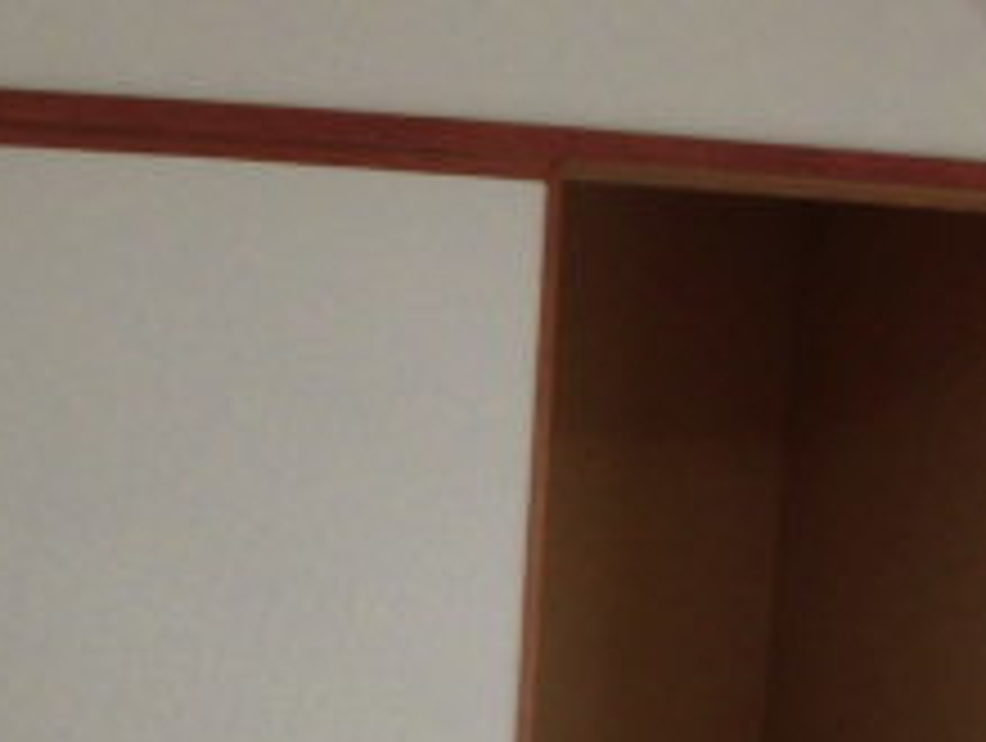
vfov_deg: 19.2
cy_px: 1007
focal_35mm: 70
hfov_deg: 26.1
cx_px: -27
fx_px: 1997
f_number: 3.1
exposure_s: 1/80
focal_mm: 4.3
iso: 125
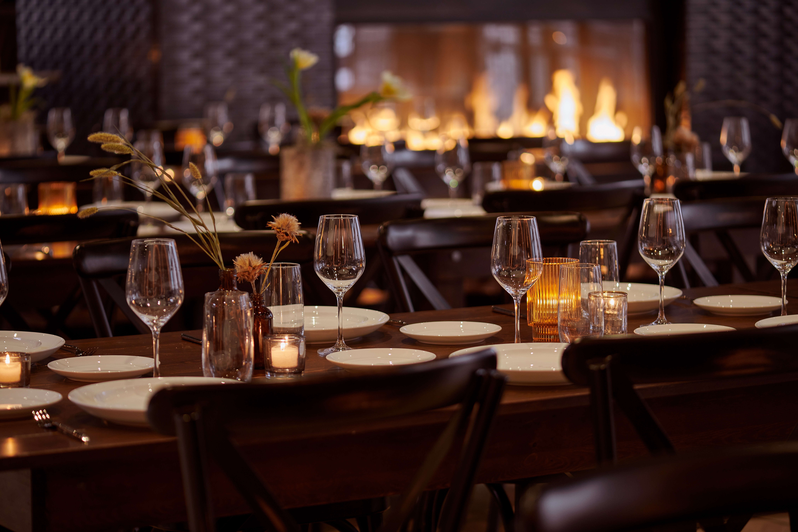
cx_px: 399
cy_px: 266
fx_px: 2327
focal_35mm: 105
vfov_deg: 13.0
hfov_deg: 19.5
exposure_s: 1/10
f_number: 3.2
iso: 200
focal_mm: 105
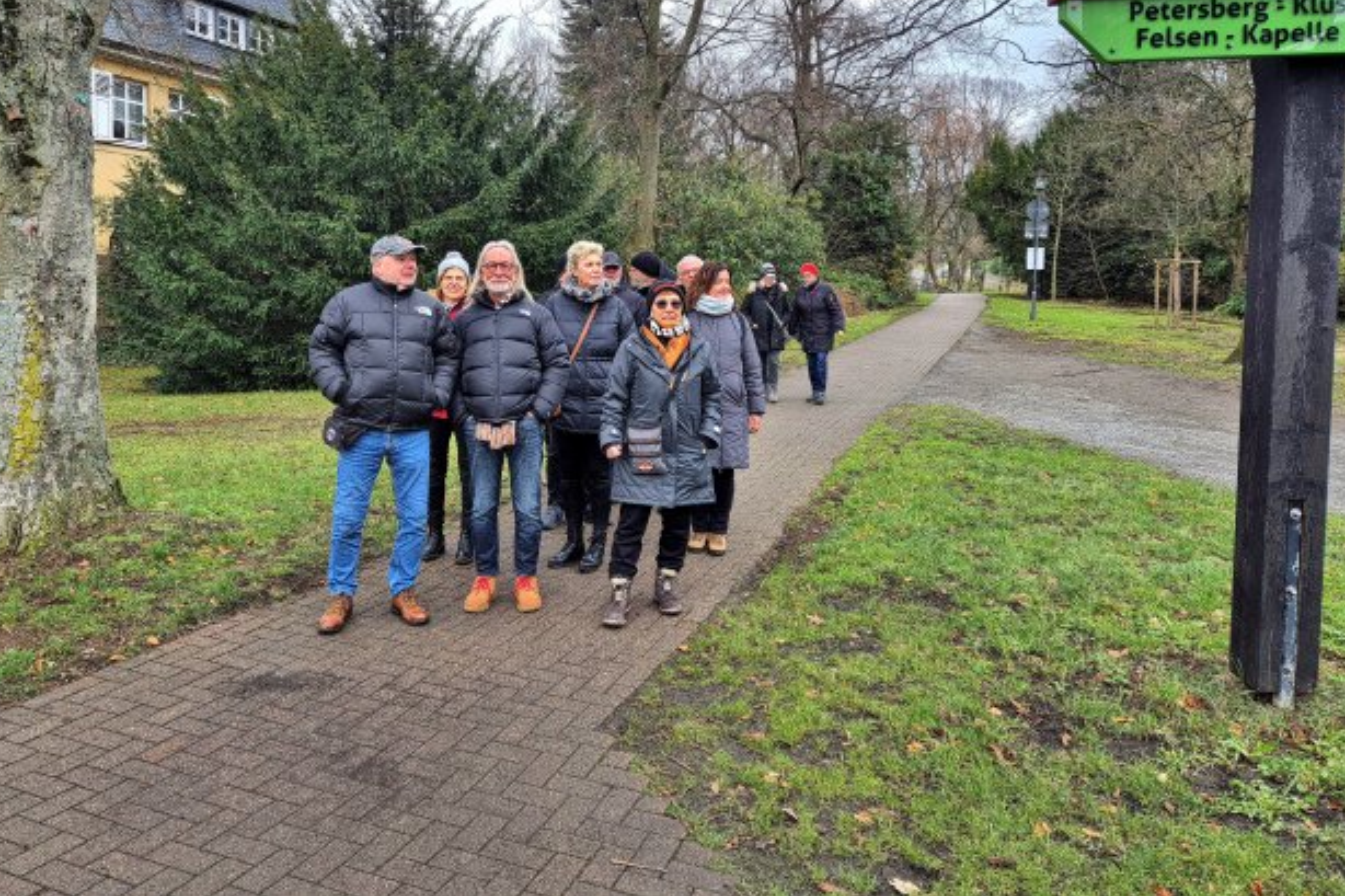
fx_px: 971
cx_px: 625
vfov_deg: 49.2
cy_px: 353
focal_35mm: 26
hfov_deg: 69.3
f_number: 1.8
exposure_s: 1/370
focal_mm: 5.4
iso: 25
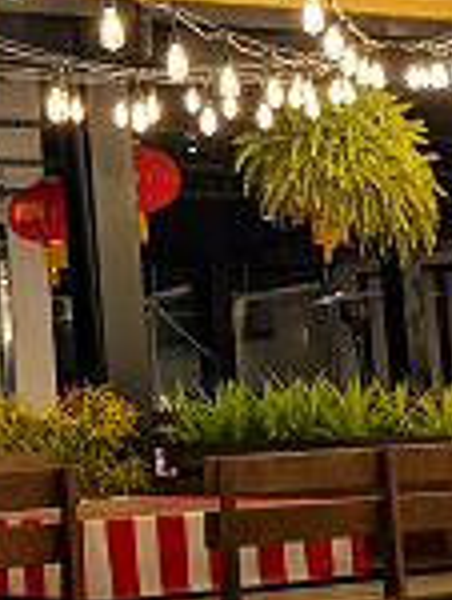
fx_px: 1996
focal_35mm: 115
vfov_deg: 17.0
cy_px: 170
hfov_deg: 12.4
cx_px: -180
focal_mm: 3.95
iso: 200
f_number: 1.8
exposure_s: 4
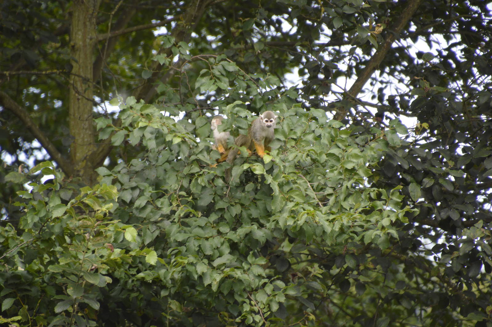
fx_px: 5530
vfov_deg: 3.4
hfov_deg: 5.1
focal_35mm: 405
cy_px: 164
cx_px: 246
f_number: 6.3
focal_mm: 270
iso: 400
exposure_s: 1/400
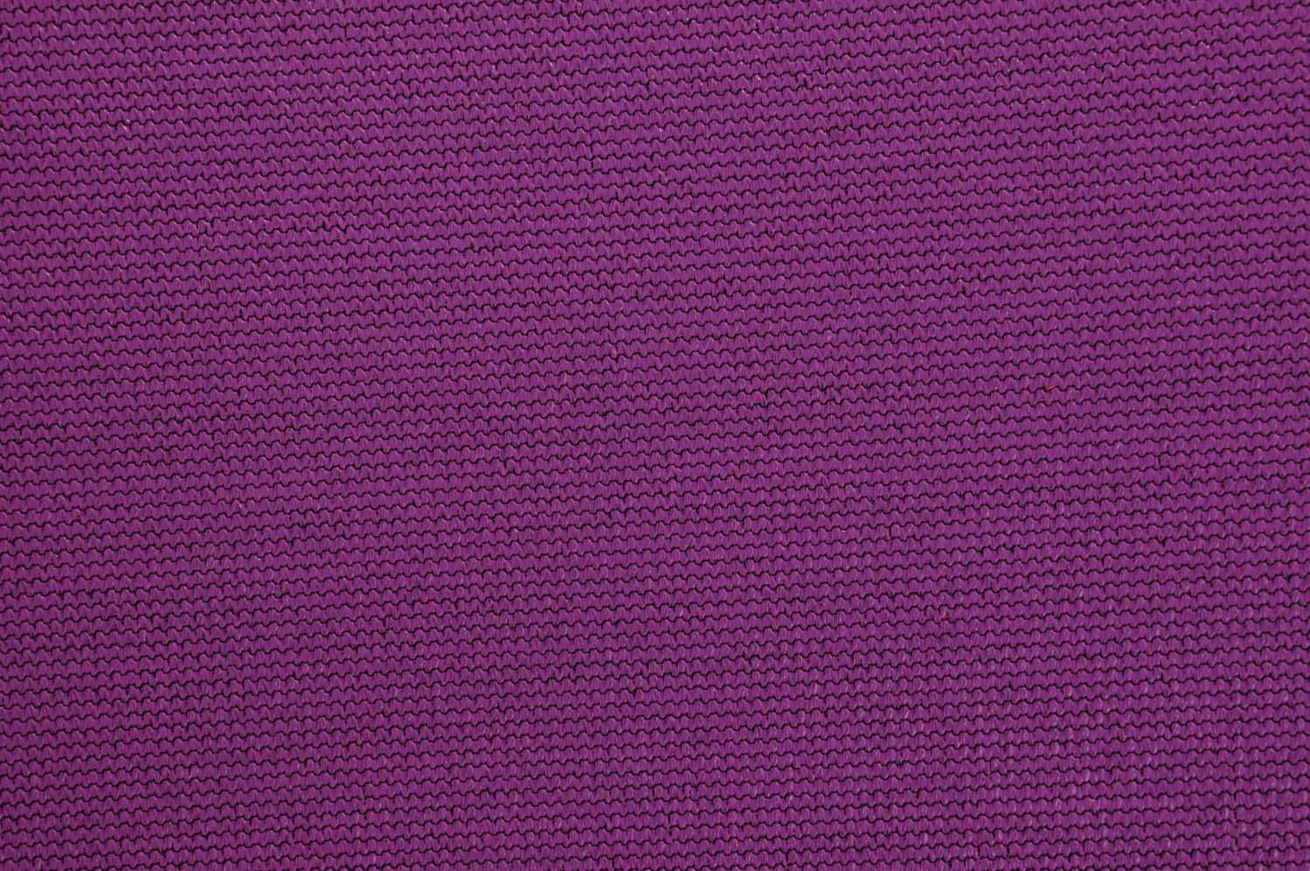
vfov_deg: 14.7
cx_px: 655
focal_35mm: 93
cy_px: 436
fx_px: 3380
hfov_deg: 21.9
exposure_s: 1/40
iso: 200
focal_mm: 62
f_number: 14
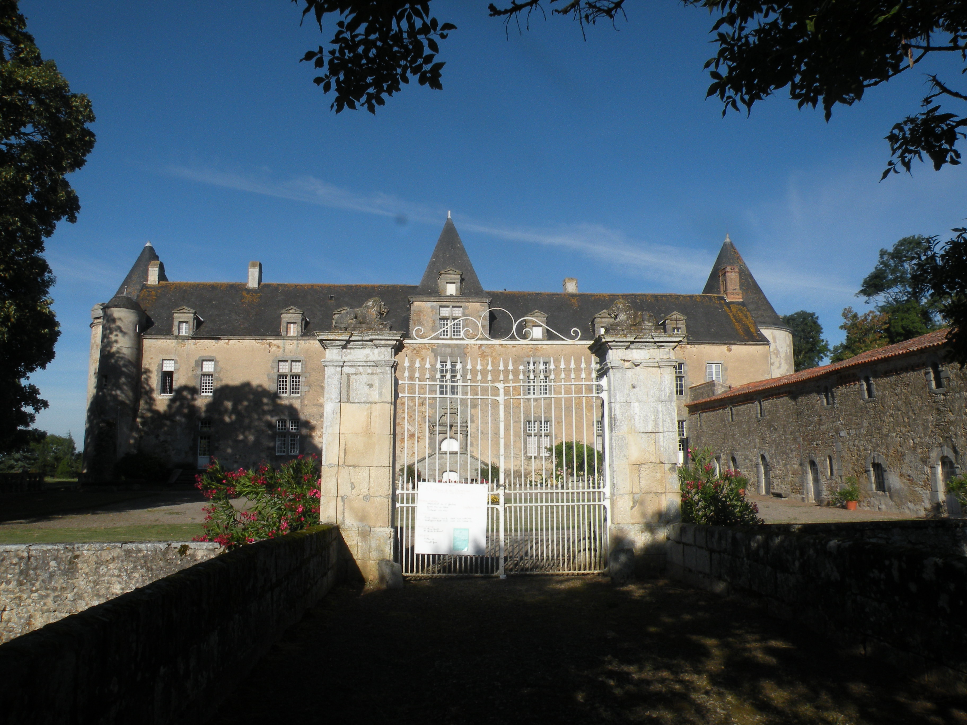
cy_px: 362
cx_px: 484
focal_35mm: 27
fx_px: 754
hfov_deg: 65.3
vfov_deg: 51.4
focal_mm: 4.7
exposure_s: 1/335
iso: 64
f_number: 8
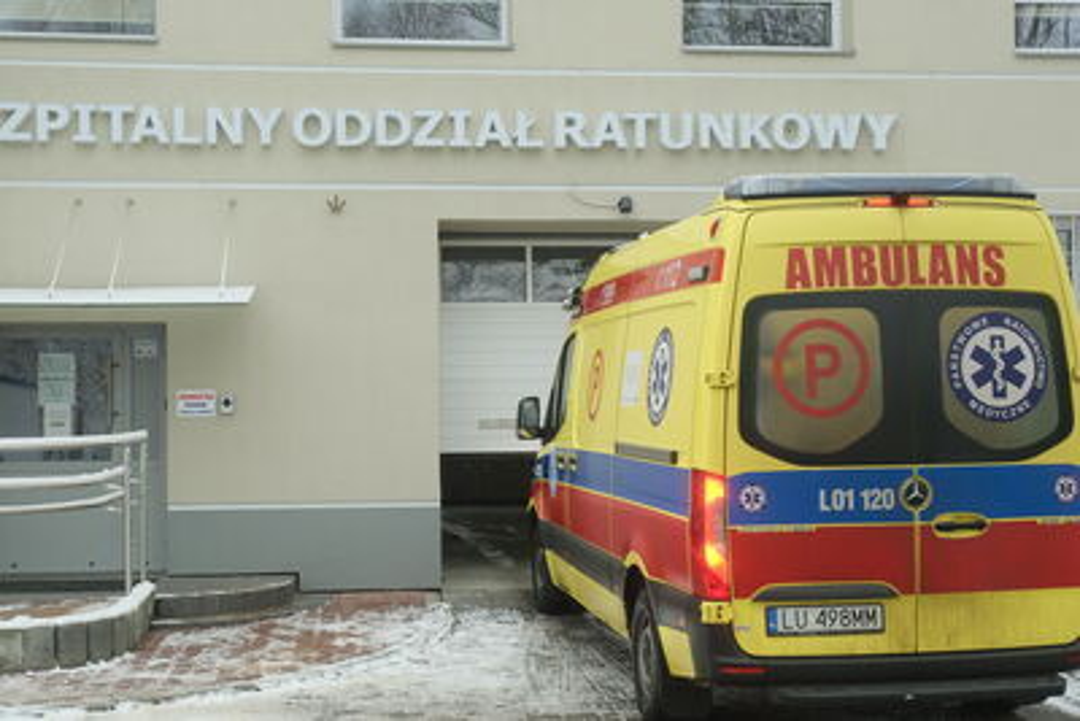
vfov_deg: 34.2
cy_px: 360
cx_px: 540
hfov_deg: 49.5
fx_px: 1170
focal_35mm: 39
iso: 1000
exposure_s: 1/170
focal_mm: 25.7
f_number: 5
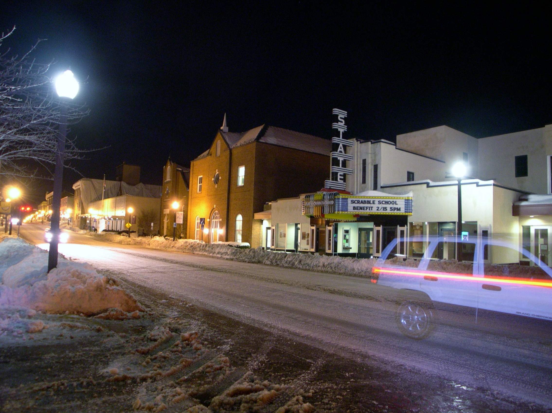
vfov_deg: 37.7
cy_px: 206
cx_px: 276
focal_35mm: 38
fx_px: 606
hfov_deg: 49.0
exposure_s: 1/2.4
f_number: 2.8
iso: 359
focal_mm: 8
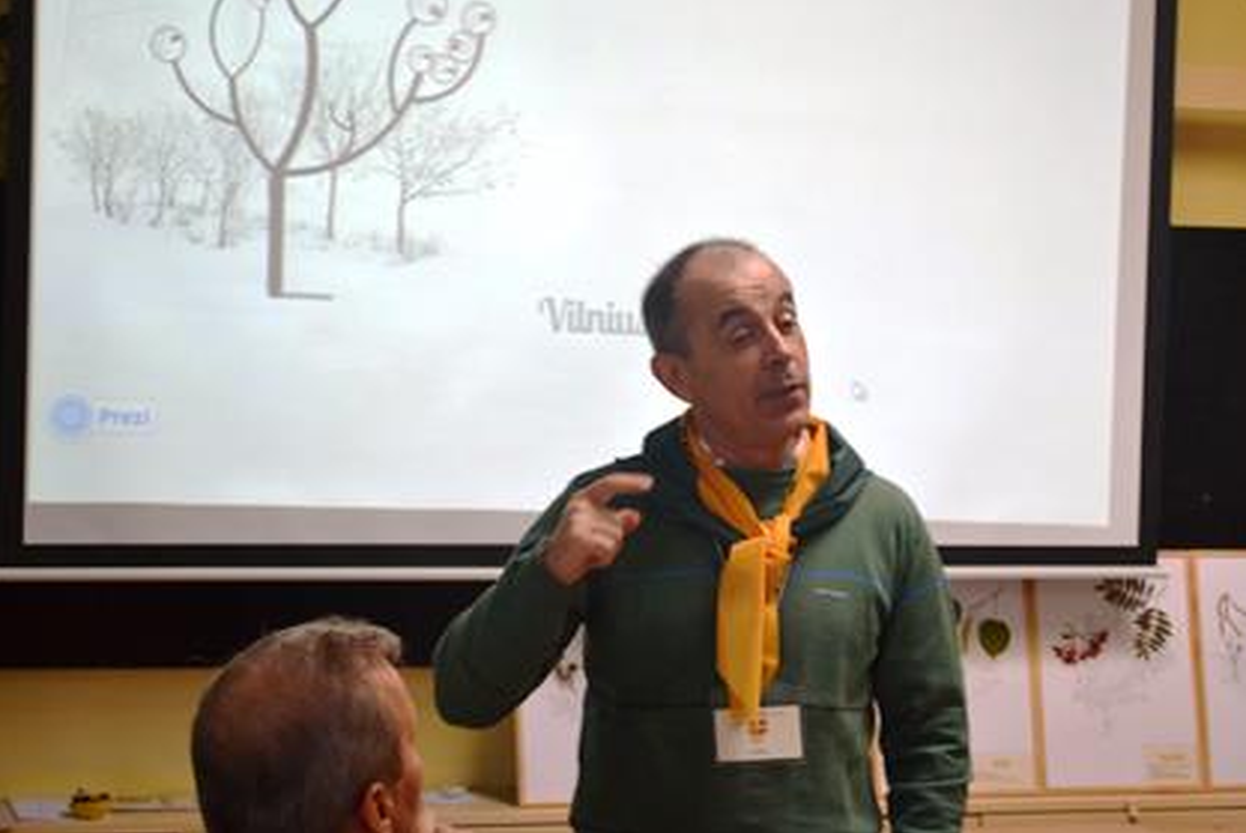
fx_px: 3068
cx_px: 616
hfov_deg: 23.0
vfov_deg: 15.5
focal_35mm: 89
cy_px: 390
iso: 400
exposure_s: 1/40
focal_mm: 55
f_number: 5.6
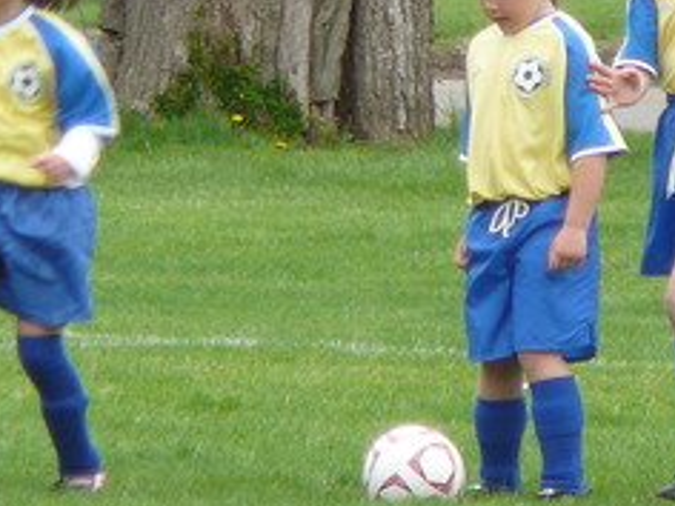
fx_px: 18525
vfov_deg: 1.6
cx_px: 295
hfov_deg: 2.1
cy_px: 66
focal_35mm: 950
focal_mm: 52
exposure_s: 1/125
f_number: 4.2
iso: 80
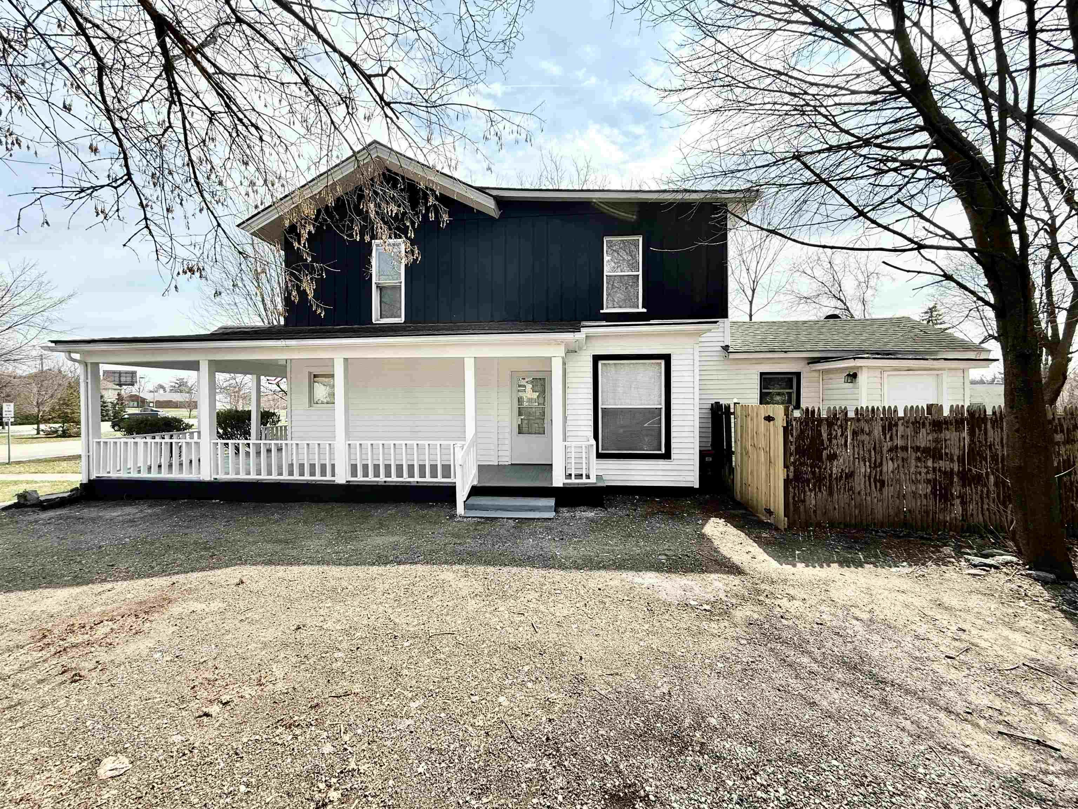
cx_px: 539
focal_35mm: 14
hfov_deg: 102.1
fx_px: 436
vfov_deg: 85.7
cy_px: 404
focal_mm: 2.22
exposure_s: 1/928
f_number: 2.2
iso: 64
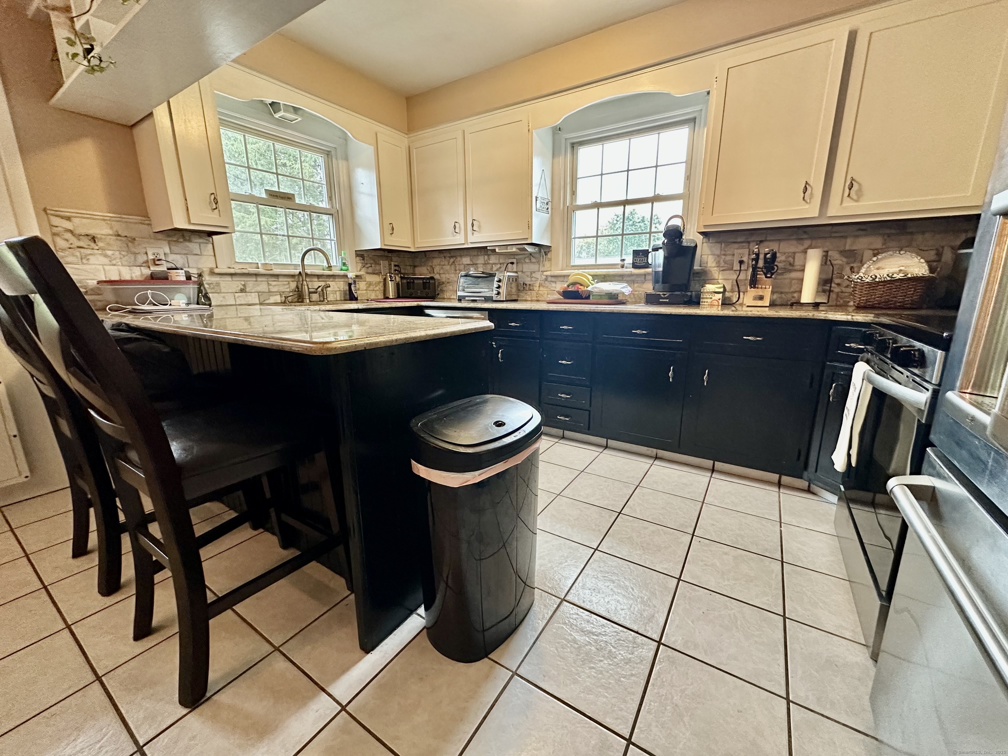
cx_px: 504
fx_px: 408
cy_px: 378
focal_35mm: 14
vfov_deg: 85.7
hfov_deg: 102.1
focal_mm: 2.22
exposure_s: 1/60
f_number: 2.2
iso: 500
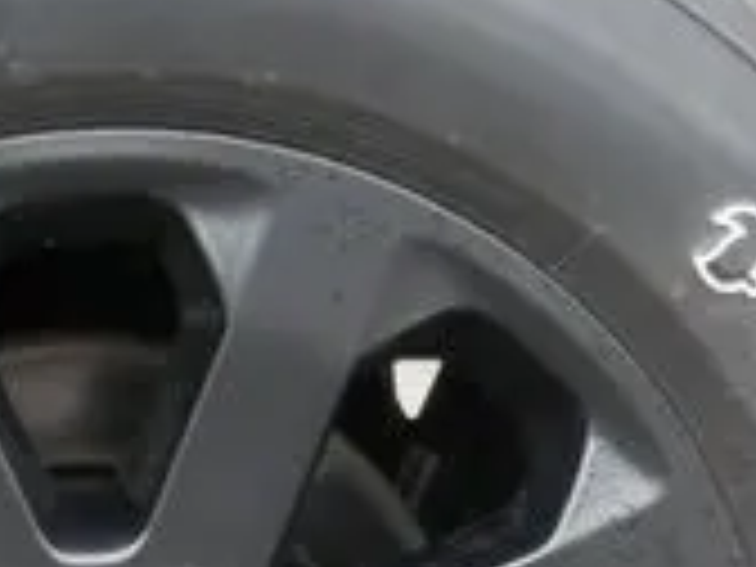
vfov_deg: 10.6
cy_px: 763
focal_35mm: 137
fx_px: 2992
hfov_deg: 14.2
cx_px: -14
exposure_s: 1/30
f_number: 22
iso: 3200
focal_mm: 18
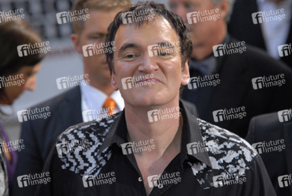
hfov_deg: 9.4
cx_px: 146
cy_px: 98
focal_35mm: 218
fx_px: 1766
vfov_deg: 6.3
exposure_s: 1/400
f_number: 4.5
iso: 400
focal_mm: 145
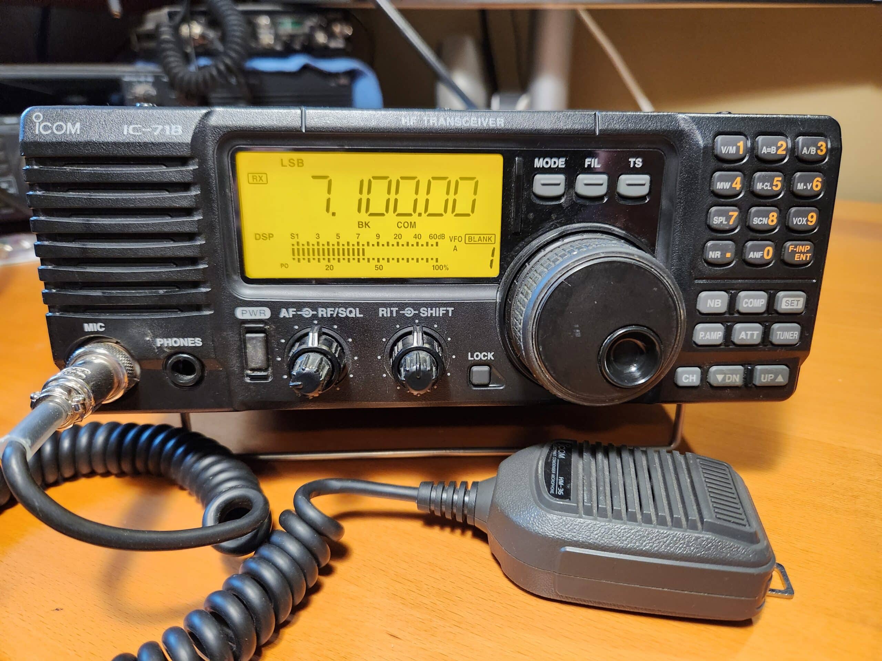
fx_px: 586
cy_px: 330
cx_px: 441
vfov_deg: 58.9
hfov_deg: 73.9
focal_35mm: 23
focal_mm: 5.4
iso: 640
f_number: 1.8
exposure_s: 1/120
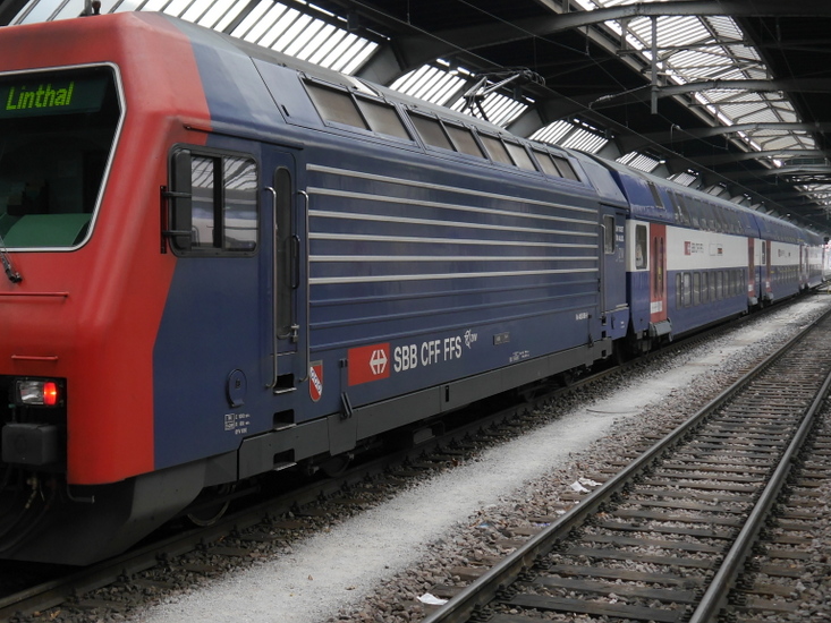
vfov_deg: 28.6
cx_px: 261
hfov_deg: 37.0
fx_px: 1225
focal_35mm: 51
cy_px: 284
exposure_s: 1/60
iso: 320
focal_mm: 17
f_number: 4
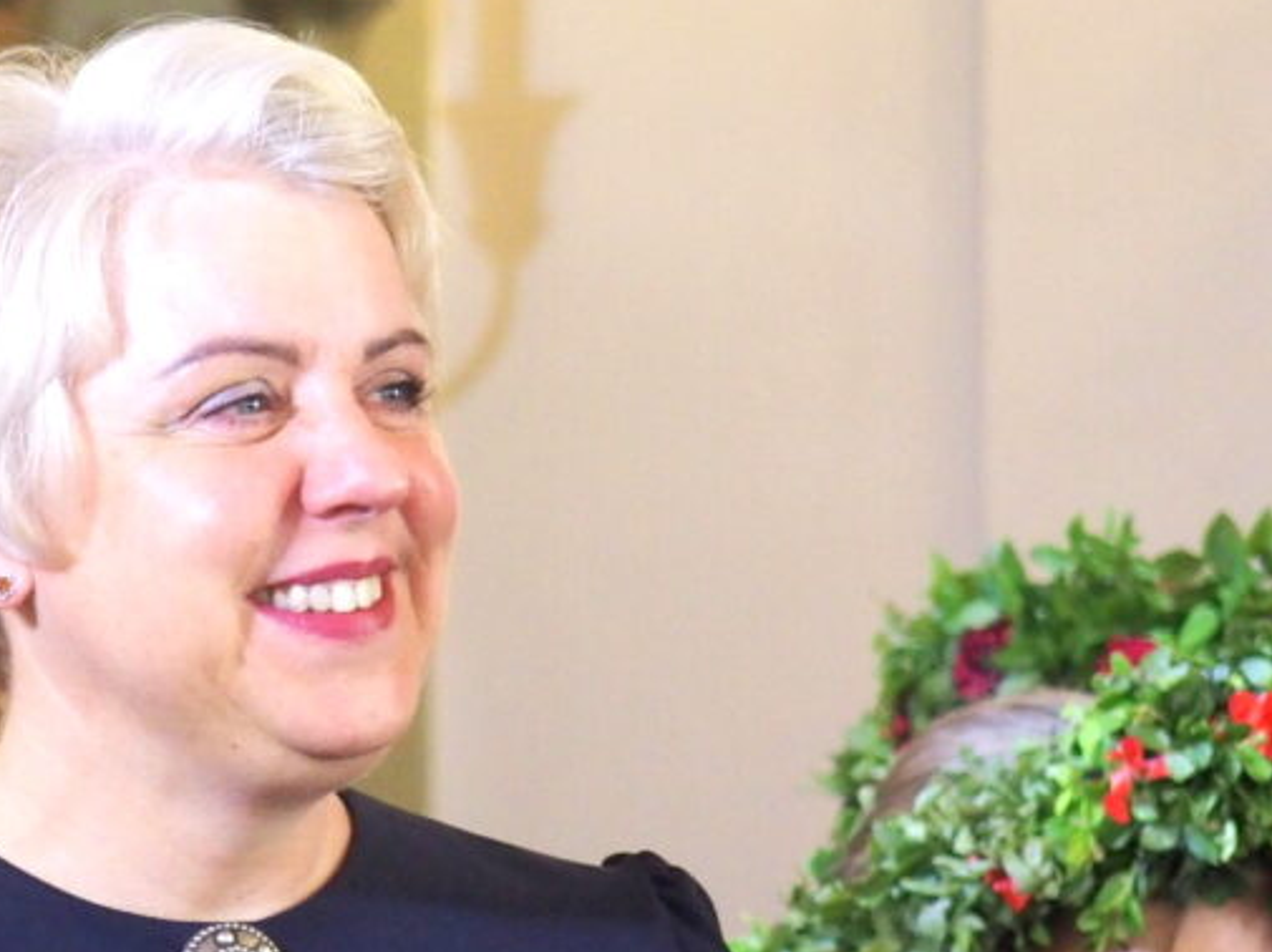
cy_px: 735
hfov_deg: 3.6
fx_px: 20122
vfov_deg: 2.7
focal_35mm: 548
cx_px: 348
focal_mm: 56.7
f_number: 2.8
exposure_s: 1/100
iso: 800
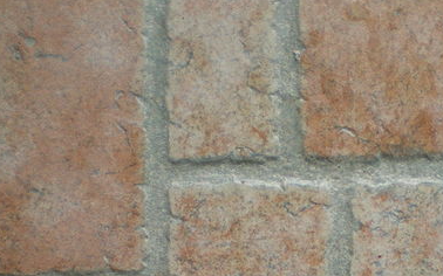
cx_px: 273
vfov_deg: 12.5
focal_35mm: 101
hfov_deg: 20.6
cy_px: 379
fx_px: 1219
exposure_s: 1/60
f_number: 3.1
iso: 50
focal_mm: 6.3
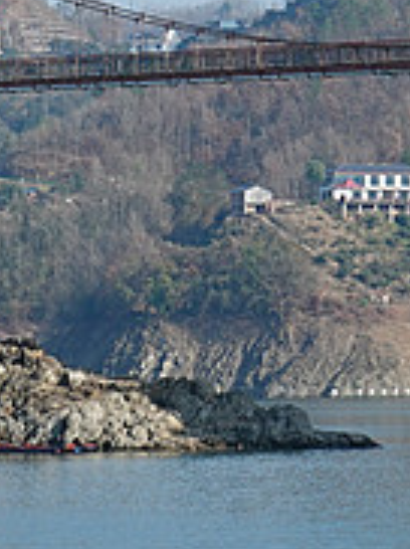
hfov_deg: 4.3
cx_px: 344
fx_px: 5430
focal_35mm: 343
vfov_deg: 5.8
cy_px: -17
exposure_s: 1/400
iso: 125
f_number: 5.6
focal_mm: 29.67
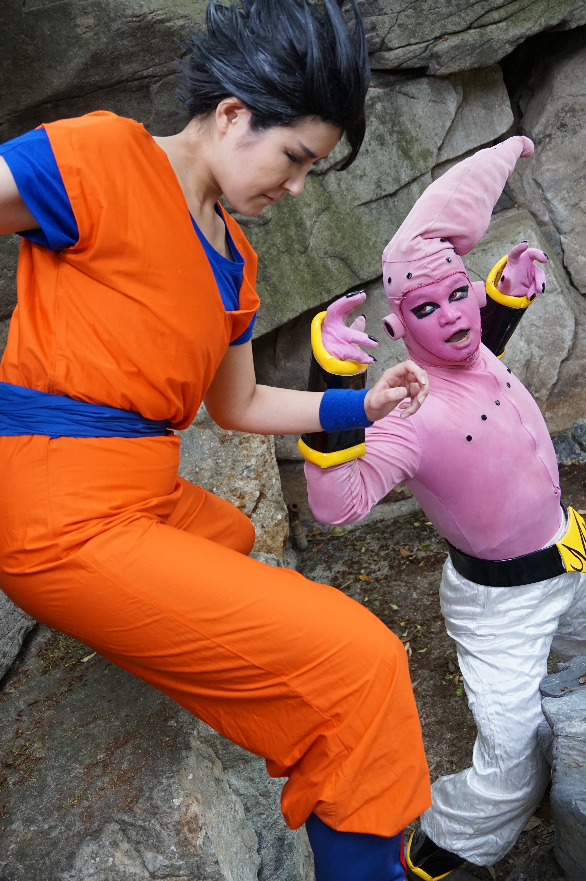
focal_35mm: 38
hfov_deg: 35.5
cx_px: 293
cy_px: 440
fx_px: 916
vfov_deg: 51.3
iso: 500
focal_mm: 25
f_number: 4.5
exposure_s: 1/60
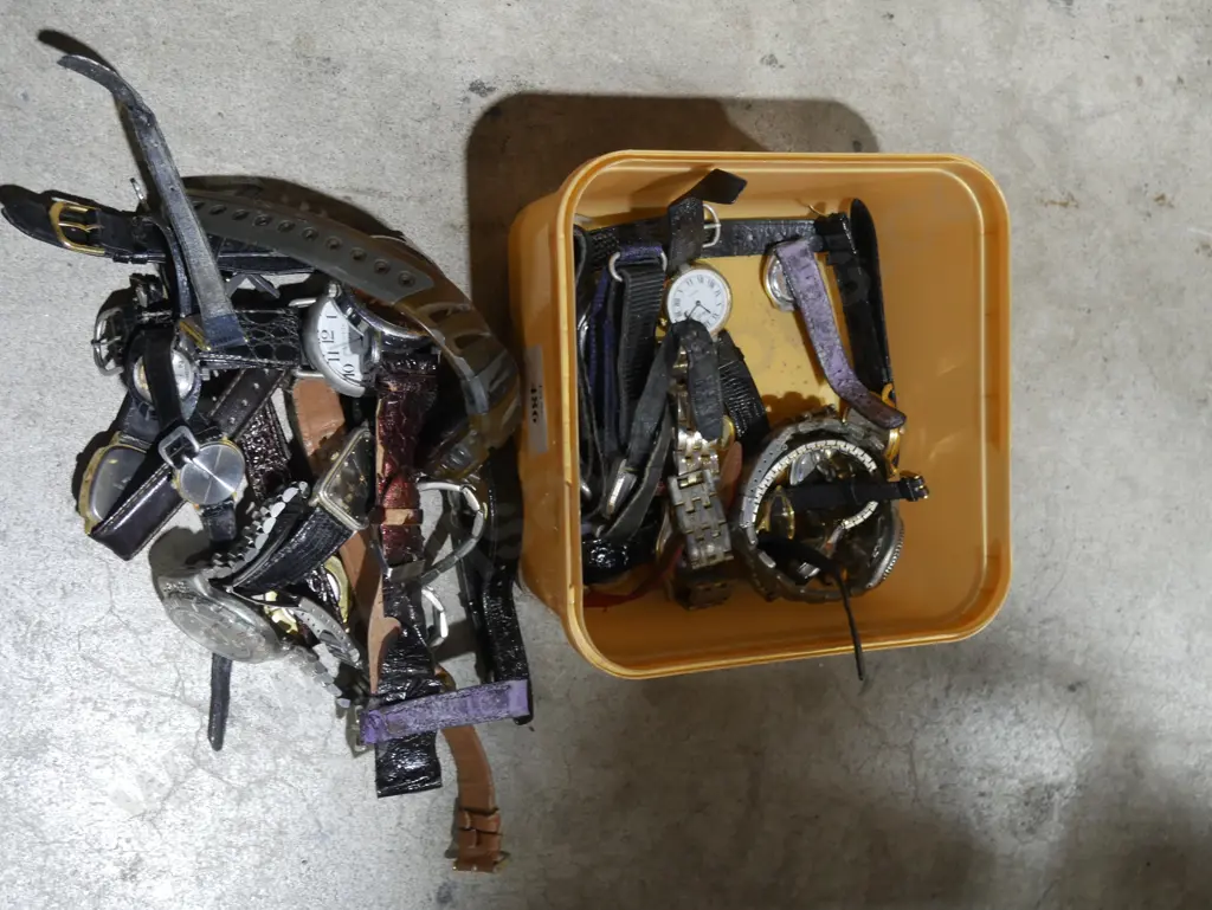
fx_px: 1611
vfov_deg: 31.5
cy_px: 455
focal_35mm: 46
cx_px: 606
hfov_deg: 41.2
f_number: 5.1
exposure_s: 1/60
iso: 800
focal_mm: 23
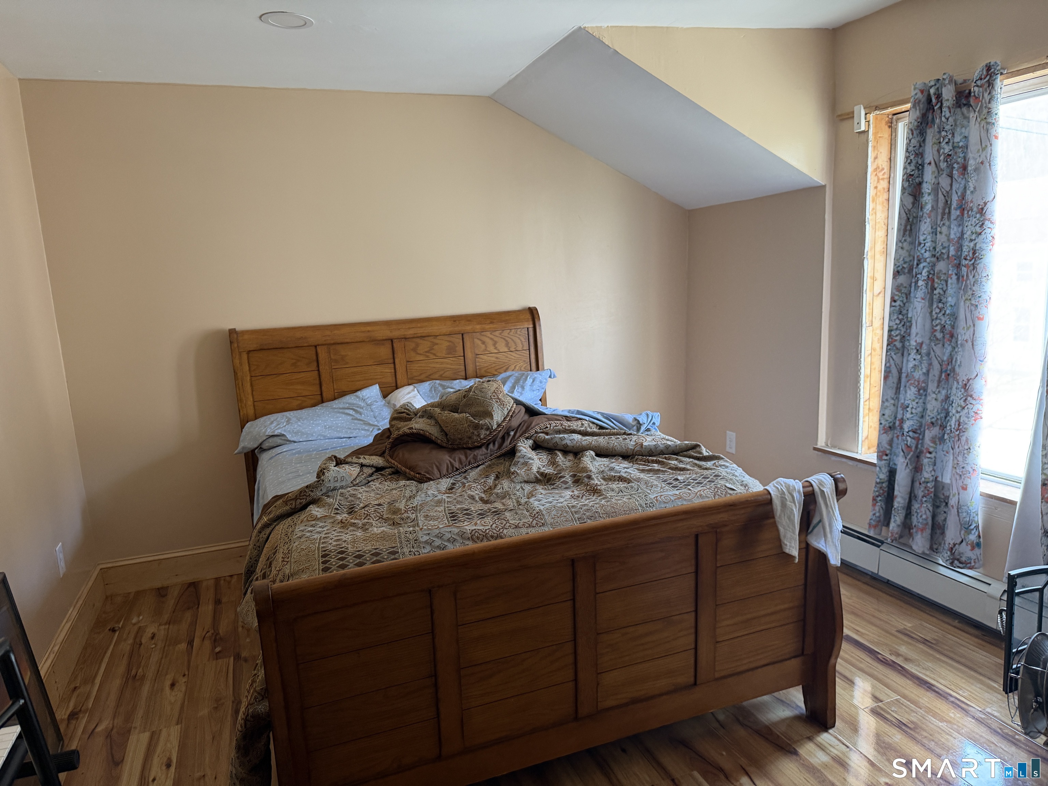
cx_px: 524
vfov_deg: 56.8
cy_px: 393
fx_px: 727
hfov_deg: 71.6
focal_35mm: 24
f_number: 1.78
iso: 250
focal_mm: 6.76
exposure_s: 1/60
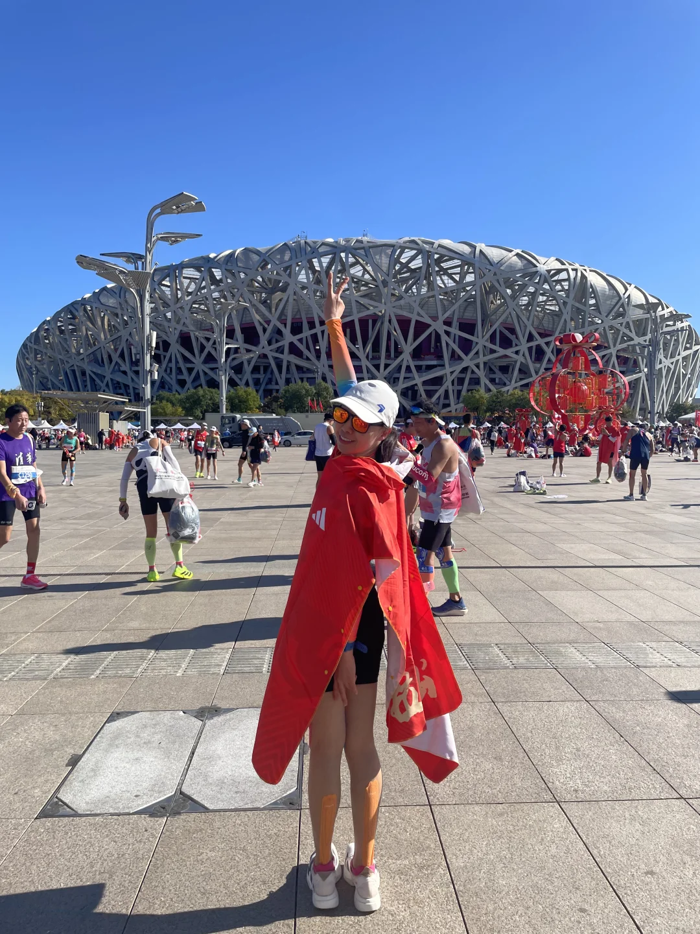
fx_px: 701
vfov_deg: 67.3
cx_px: 350
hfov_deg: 53.1
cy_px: 467
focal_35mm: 26
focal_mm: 4.2
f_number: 1.6
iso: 32
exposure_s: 1/3205
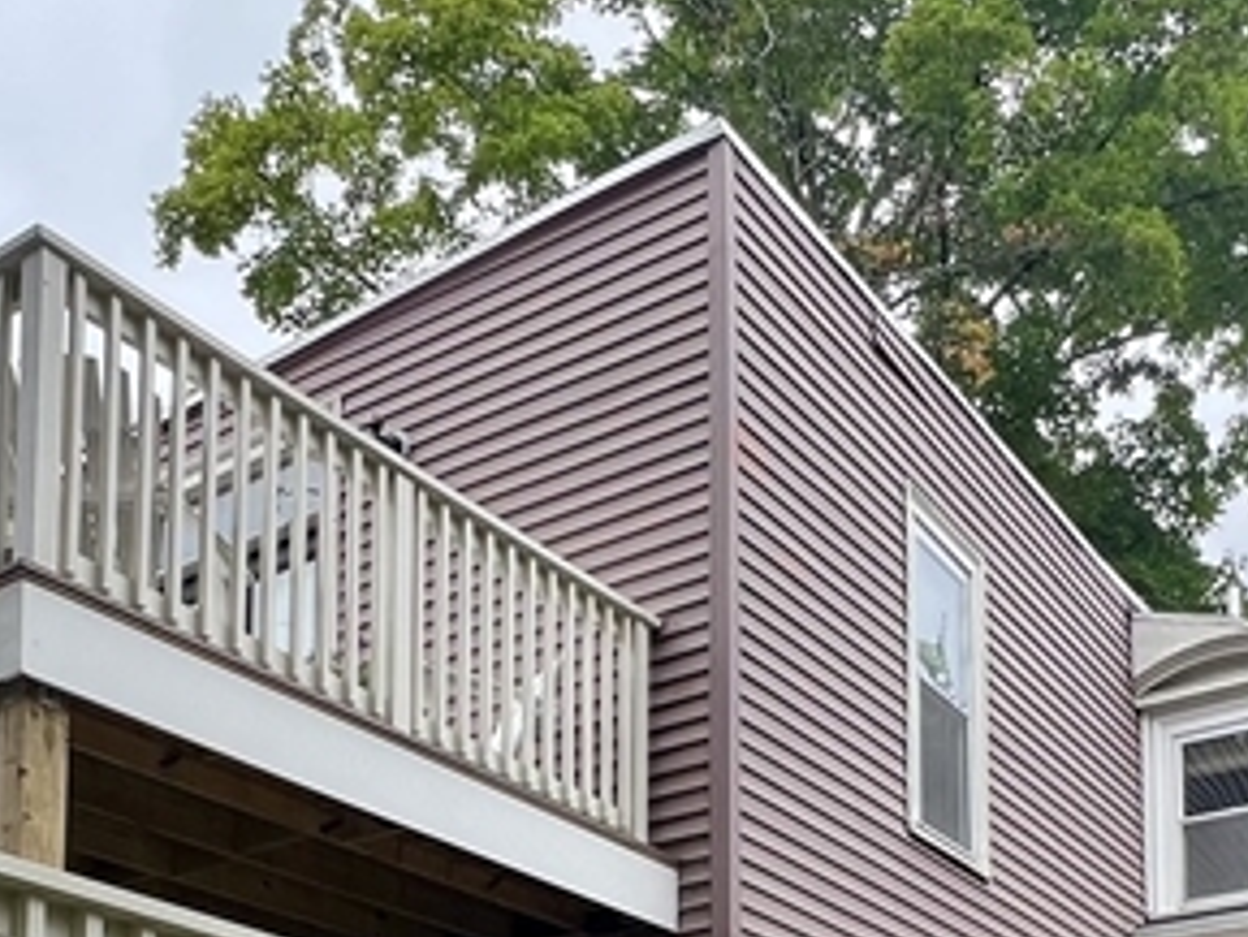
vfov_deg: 26.1
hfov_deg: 41.2
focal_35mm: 46
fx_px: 1659
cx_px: 687
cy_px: 1269
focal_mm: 1.57
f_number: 1.8
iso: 32
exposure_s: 1/106
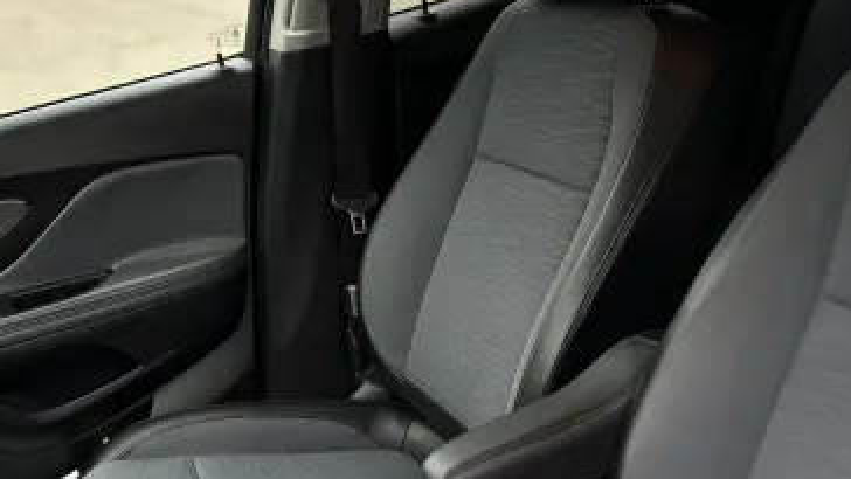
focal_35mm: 46
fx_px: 1038
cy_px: 276
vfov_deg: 26.0
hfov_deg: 44.5
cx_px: 393
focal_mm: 6.86
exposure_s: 1/69
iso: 250
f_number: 1.78
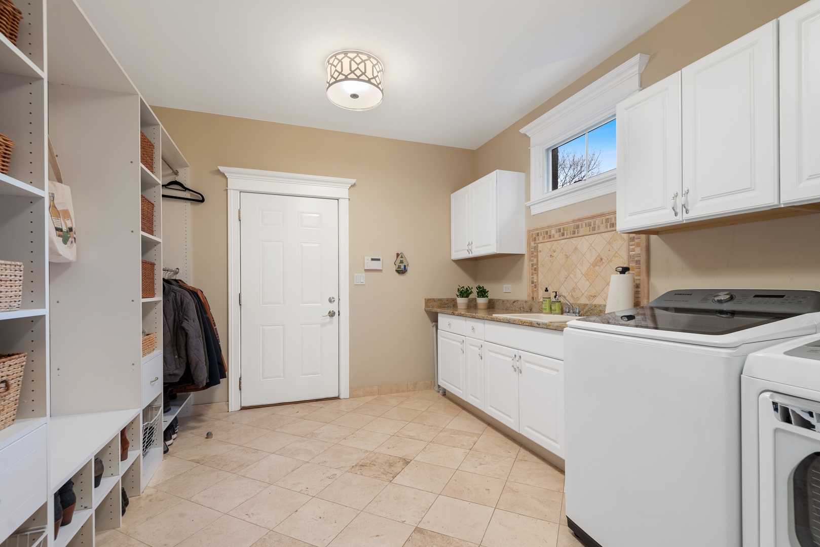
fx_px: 365
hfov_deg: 96.7
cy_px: 274
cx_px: 410
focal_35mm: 16
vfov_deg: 73.8
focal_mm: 16
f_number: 8
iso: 200
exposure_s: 1/3
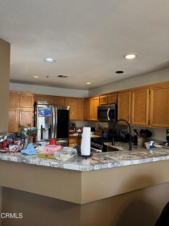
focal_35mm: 24
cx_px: 84
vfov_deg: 71.6
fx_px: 156
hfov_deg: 56.8
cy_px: 113
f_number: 1.78
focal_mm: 6.76
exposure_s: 1/60
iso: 200
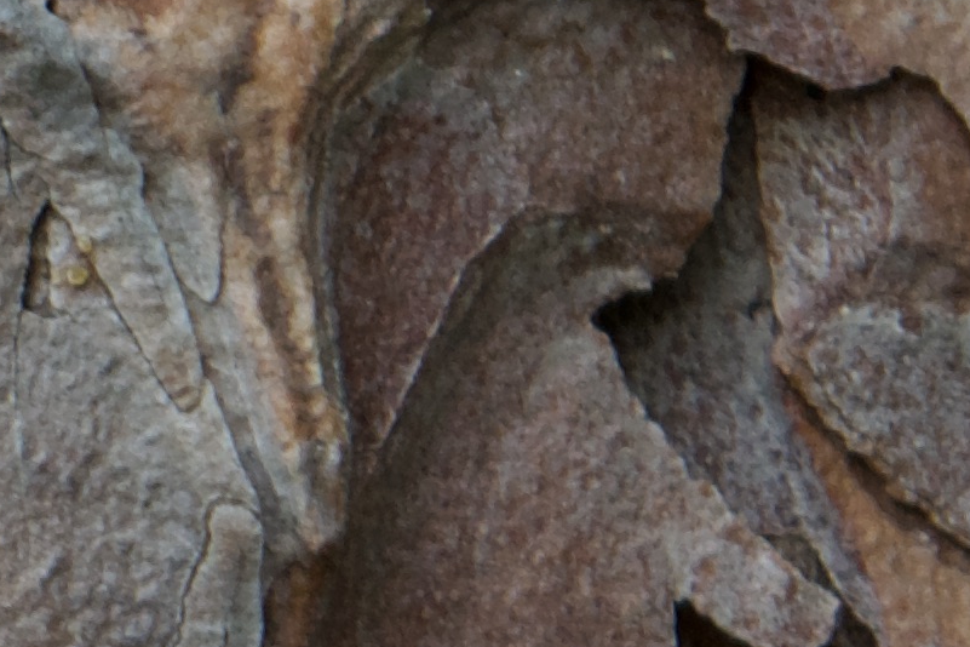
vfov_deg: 2.2
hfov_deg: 3.3
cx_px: -1807
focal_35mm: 618
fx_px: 16643
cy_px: 122
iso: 400
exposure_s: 1/160
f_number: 6.3
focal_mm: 55
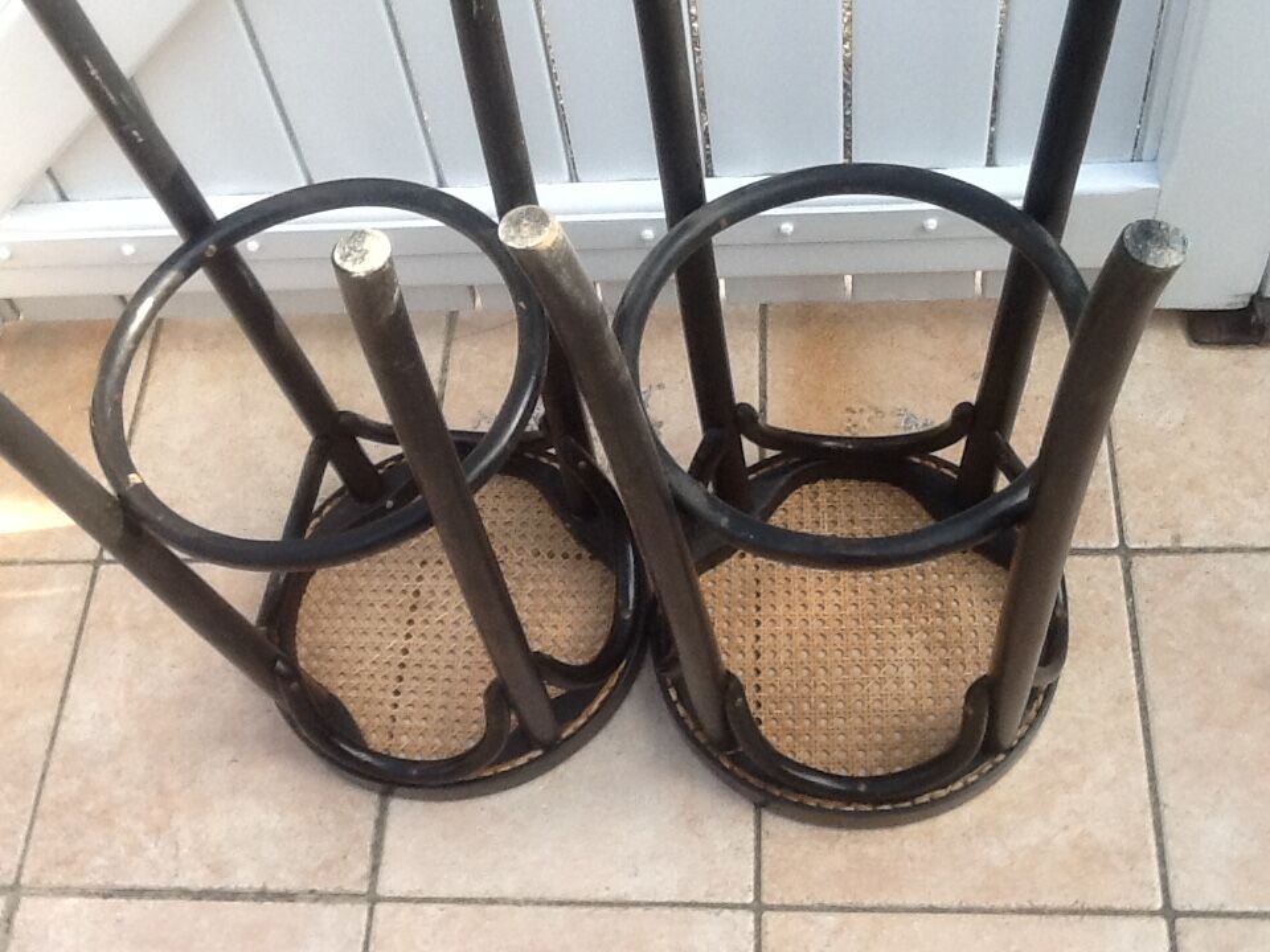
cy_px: 476
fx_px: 1614
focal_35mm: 44
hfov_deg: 42.9
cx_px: 635
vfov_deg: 32.9
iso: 40
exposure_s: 1/278
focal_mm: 2.03
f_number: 2.4
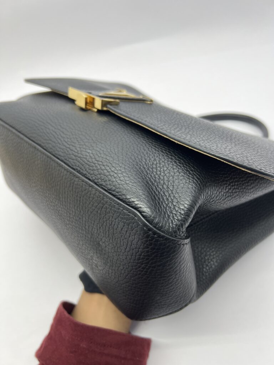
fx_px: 274
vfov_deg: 67.3
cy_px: 182
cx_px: 137
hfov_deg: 53.1
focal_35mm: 26
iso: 100
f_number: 1.5
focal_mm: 5.7
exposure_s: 1/100
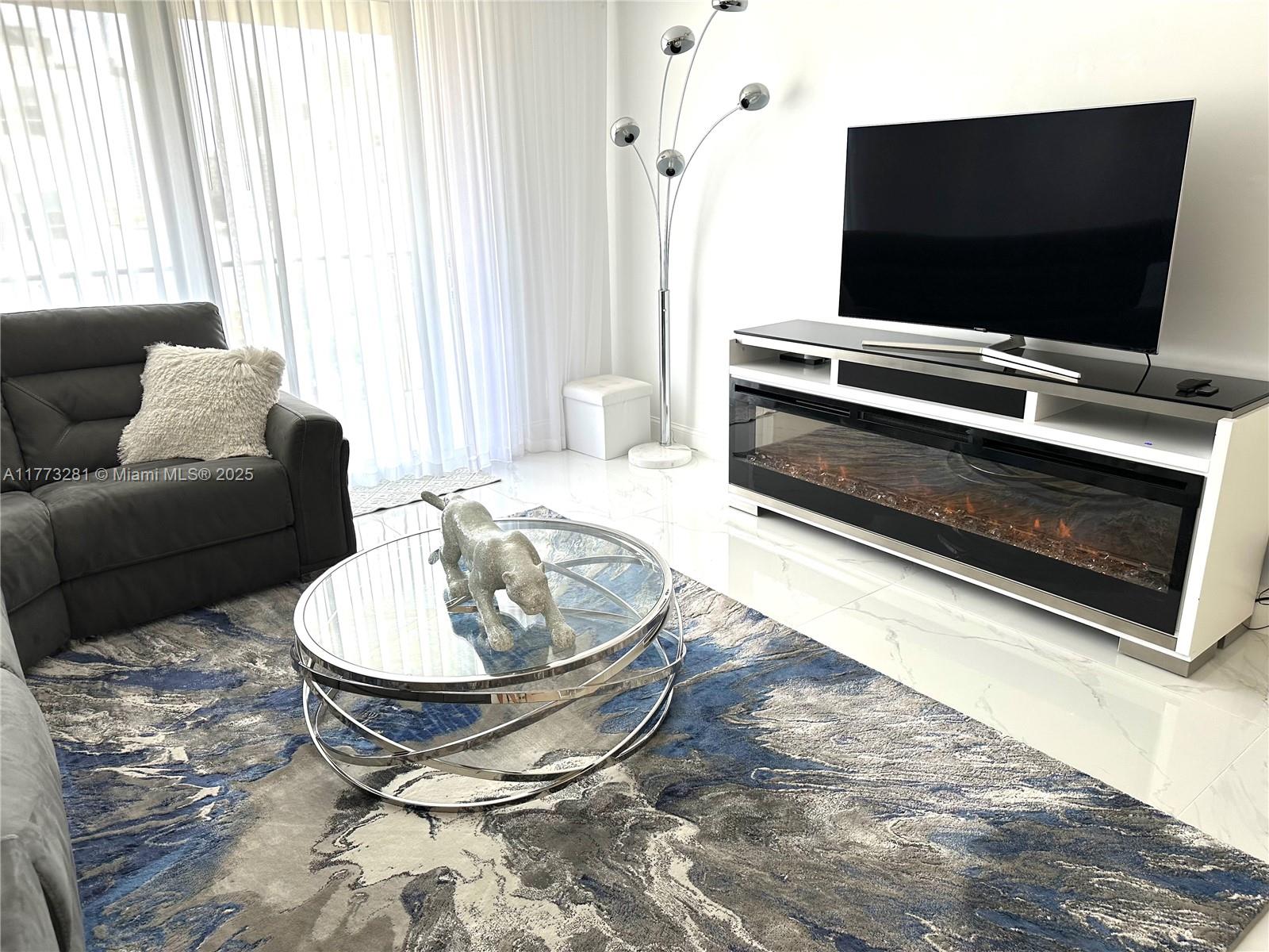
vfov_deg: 56.8
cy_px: 476
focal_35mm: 24
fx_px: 880
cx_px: 634
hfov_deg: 71.6
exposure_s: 1/120
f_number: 1.78
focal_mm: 6.86
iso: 80
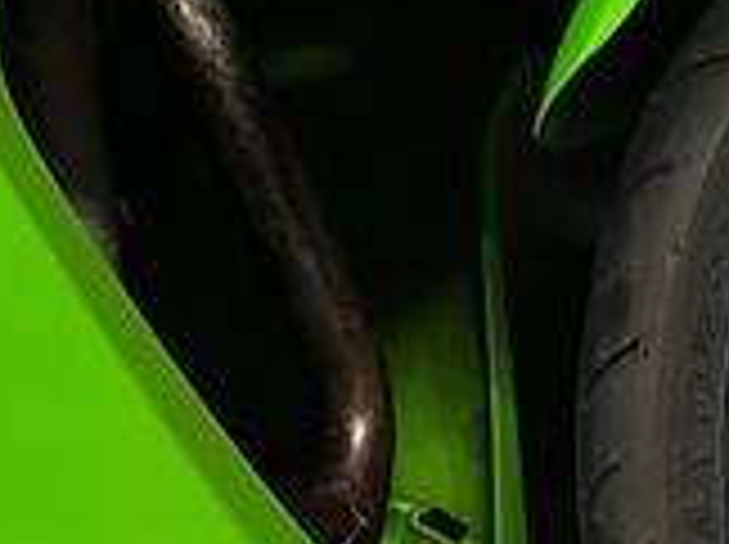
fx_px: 1998
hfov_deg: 16.6
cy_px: 333
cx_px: 1382
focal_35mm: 95
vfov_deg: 15.5
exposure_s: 1/25
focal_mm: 6.86
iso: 1000
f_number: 1.78
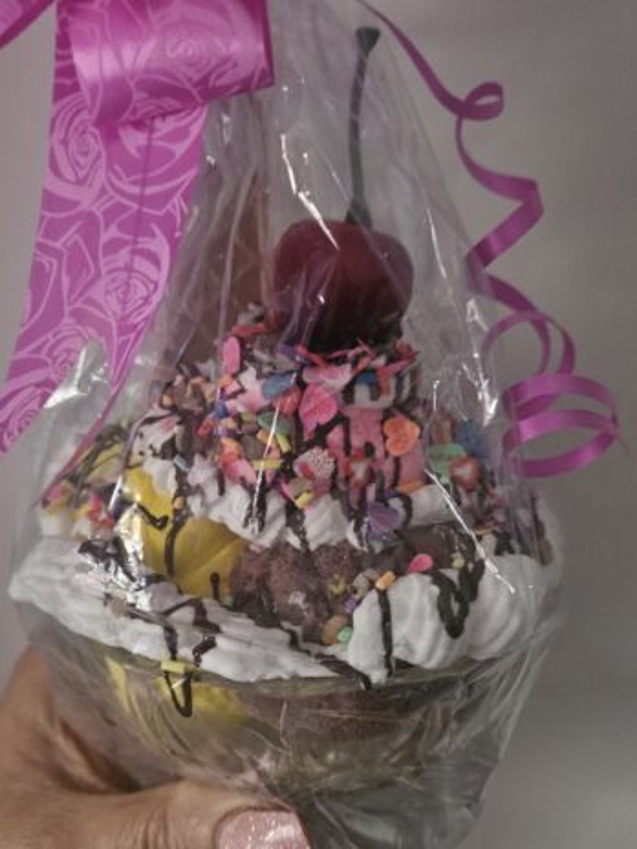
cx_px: 318
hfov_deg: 58.9
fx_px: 564
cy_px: 424
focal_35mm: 23
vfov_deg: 73.9
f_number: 1.8
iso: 1000
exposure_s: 1/25.1
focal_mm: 5.4
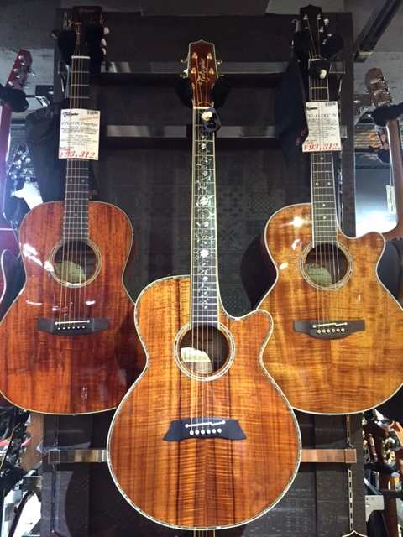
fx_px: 450
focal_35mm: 29
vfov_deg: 61.7
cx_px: 202
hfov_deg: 48.2
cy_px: 268
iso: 200
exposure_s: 1/30
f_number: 2.2
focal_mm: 4.15
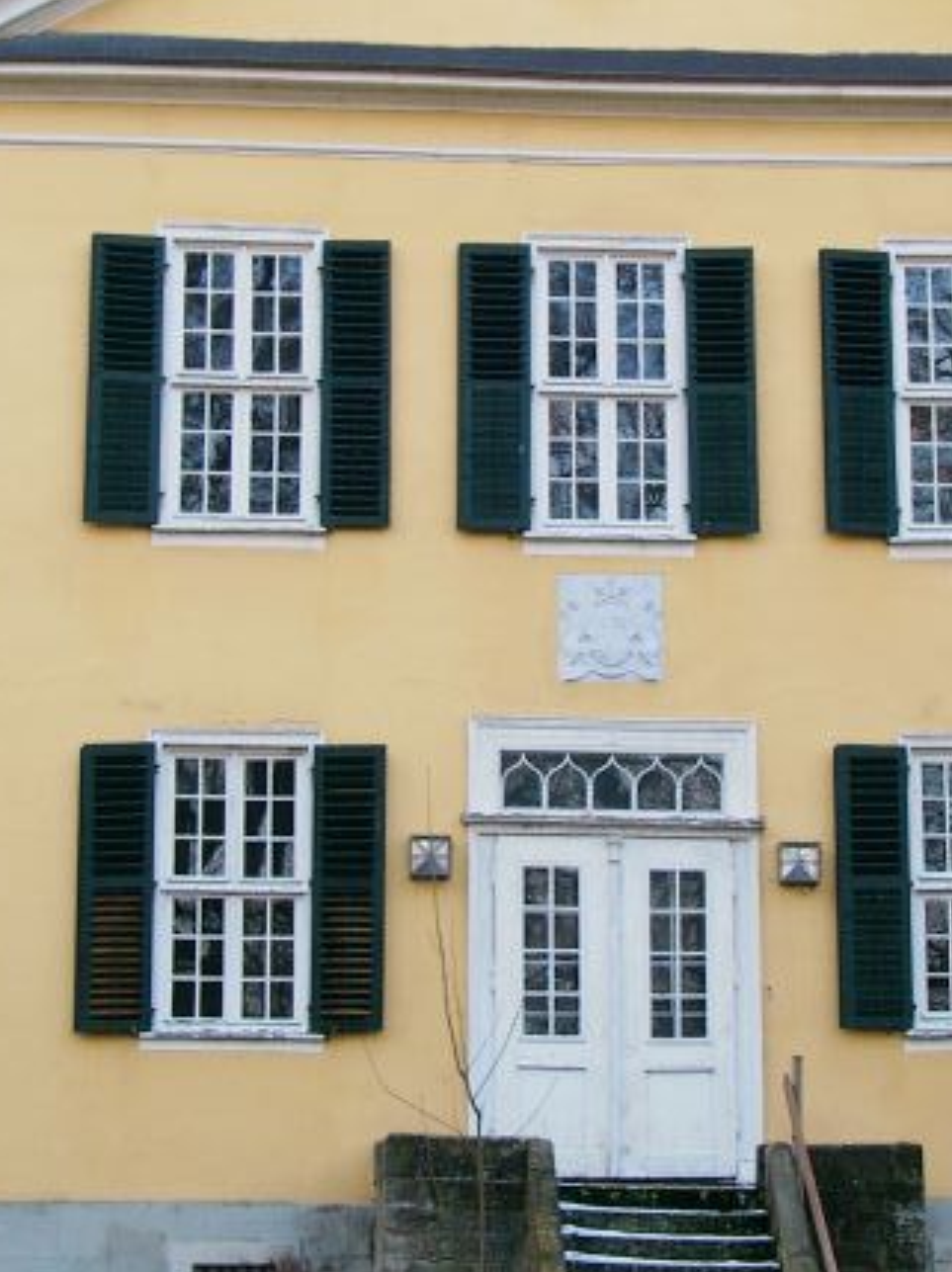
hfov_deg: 17.5
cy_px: 563
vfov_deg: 23.3
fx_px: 3085
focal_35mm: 84
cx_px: 614
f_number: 2.8
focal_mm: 9.29
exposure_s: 1/83.6
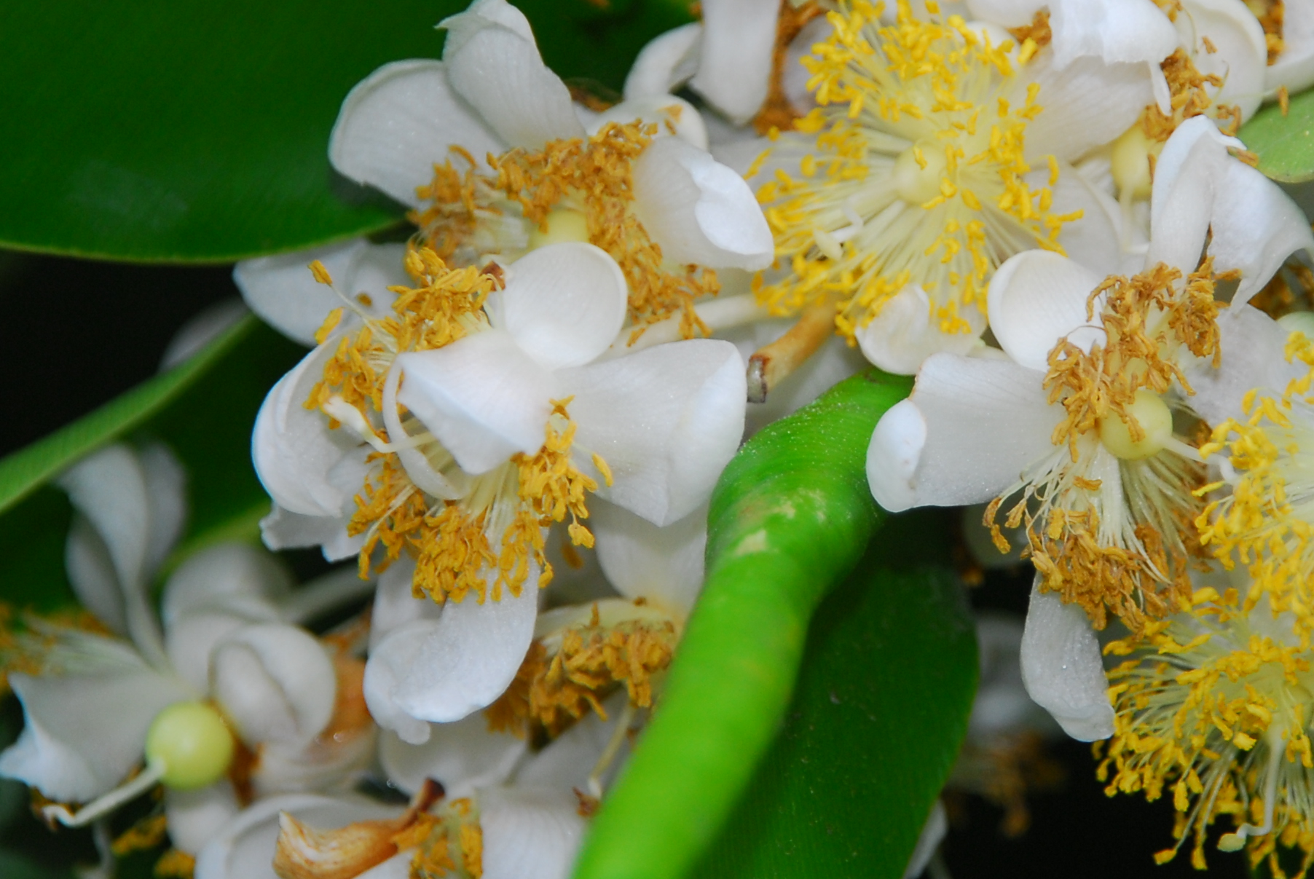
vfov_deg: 2.1
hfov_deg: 3.2
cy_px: 244
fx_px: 23530
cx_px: 967
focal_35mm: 644
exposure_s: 1/250
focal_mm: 200
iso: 250
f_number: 6.3
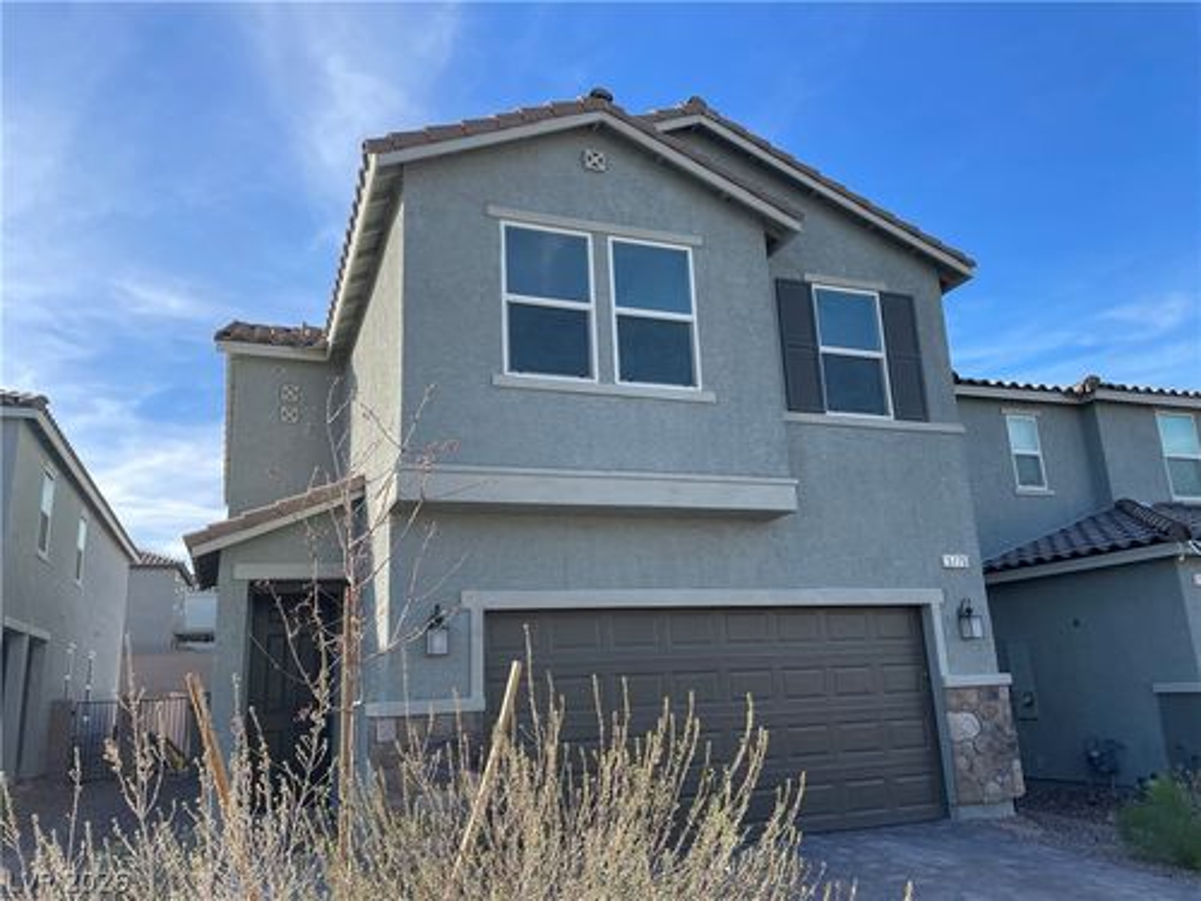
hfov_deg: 67.3
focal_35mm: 26
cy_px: 450
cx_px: 600
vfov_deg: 53.1
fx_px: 902
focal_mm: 4.2
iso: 32
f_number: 1.6
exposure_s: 1/1742
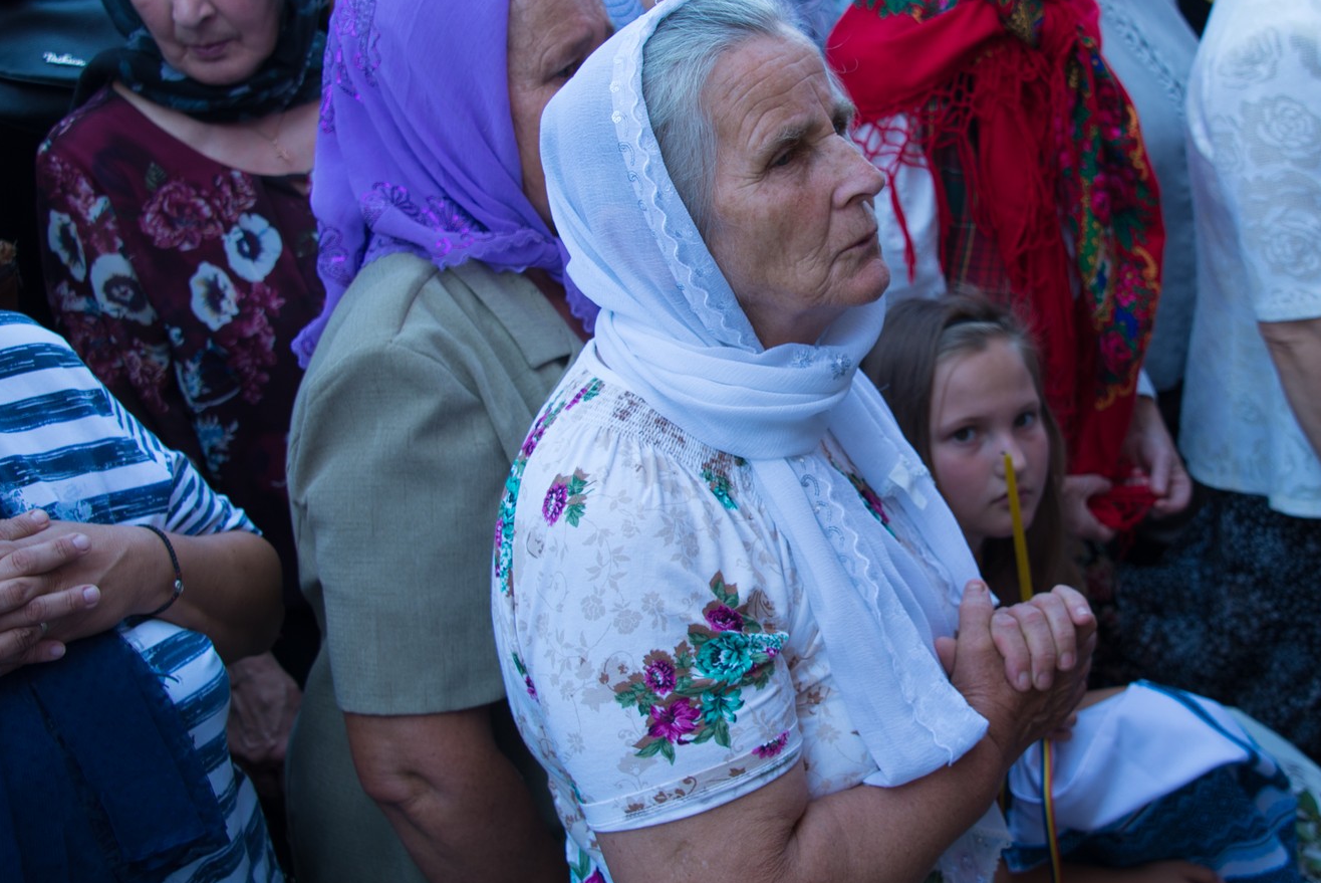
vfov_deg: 21.3
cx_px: 876
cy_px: 389
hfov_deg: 31.2
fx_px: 2350
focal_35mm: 64
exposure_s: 1/125
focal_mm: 44
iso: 200
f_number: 5.6
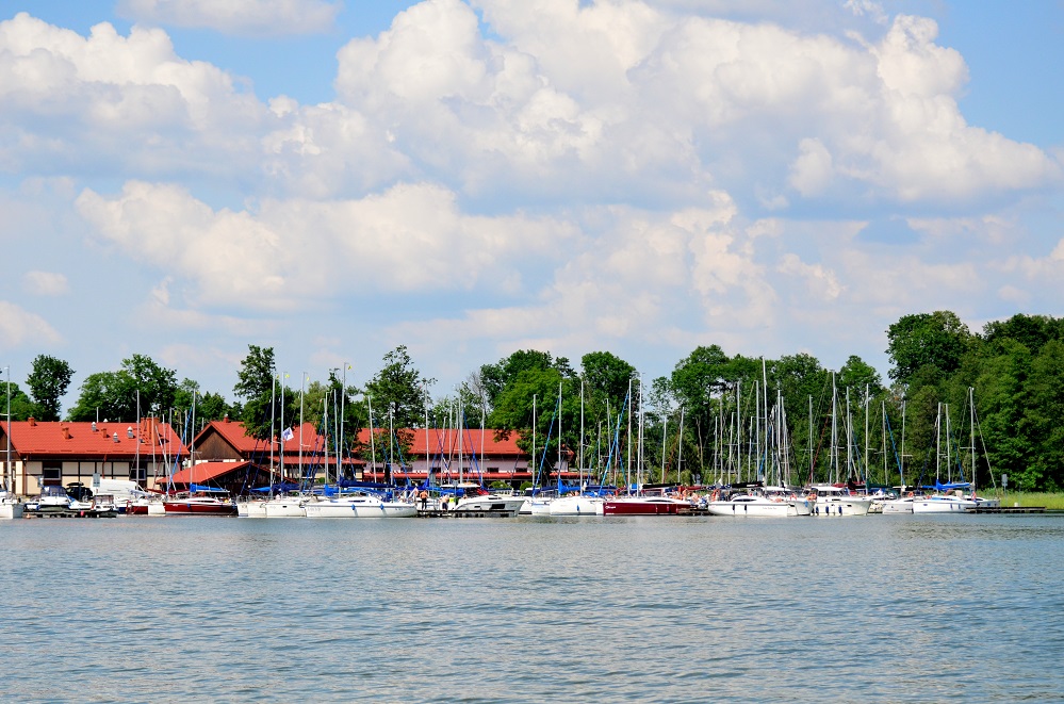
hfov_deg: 19.5
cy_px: 352
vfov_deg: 13.0
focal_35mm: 105
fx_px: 3096
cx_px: 532
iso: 800
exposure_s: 1/8000
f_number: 4.5
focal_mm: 70
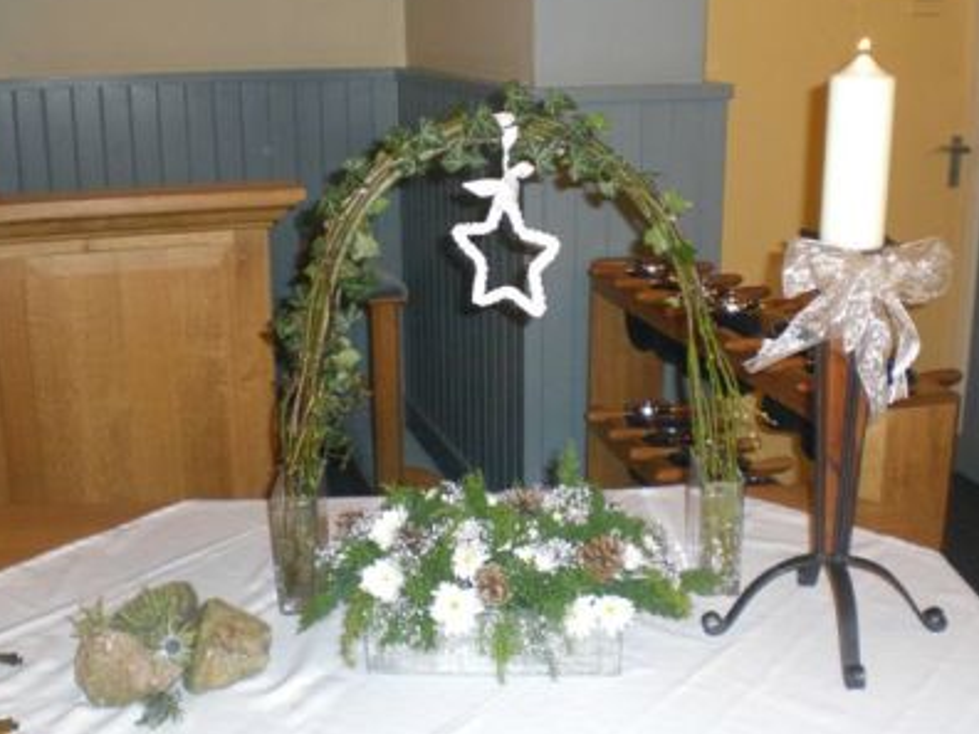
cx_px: 485
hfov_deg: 43.9
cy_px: 339
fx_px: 1216
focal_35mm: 43
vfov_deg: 33.6
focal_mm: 6.3
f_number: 3.1
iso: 200
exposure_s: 1/60
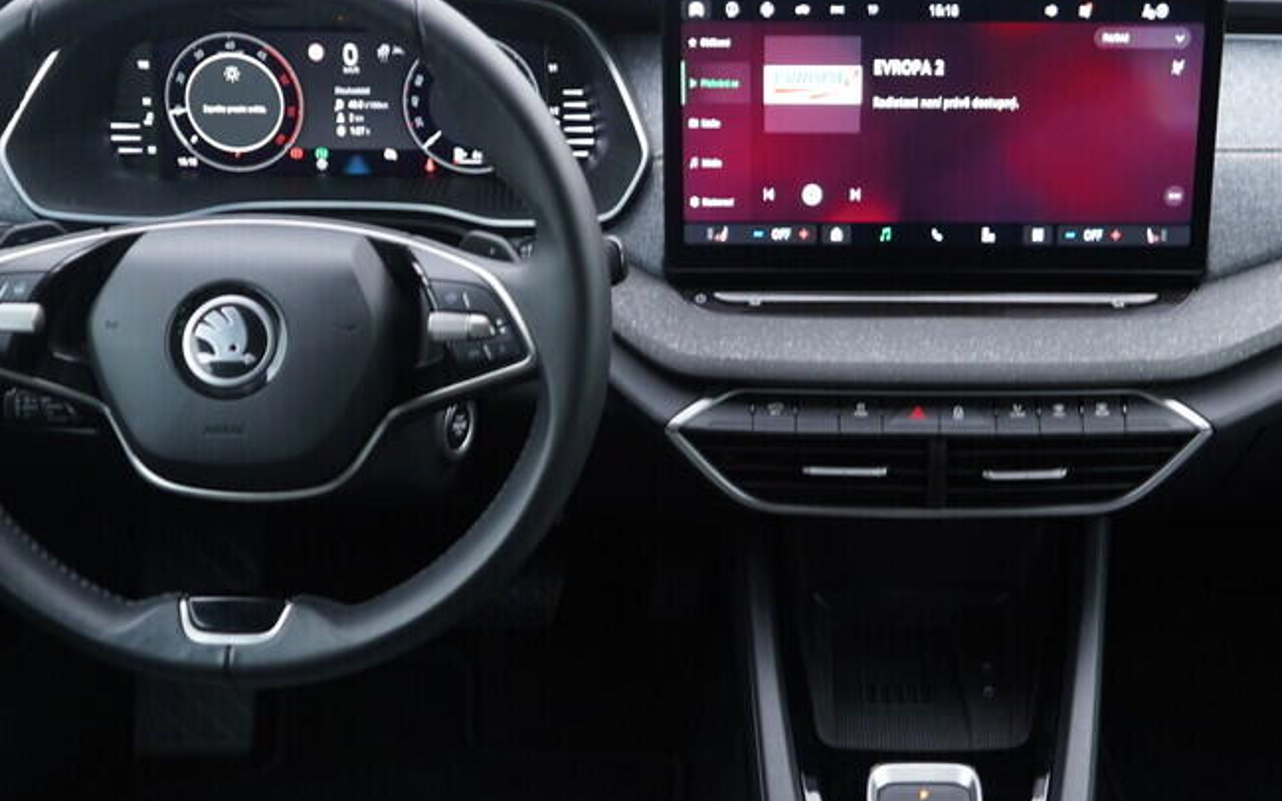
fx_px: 2026
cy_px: 458
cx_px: 776
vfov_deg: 22.3
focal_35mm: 58
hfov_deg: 35.0
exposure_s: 1/40
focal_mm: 24
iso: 320
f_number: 2.8
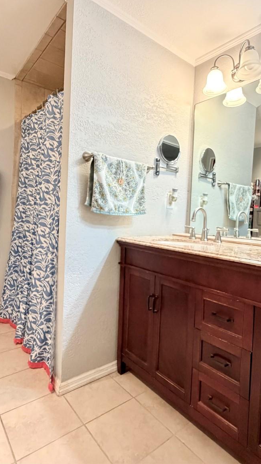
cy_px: 225
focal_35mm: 21
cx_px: 144
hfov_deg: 53.5
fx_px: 258
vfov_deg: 83.8
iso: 640
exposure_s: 1/60
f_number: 2.2
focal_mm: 2.22
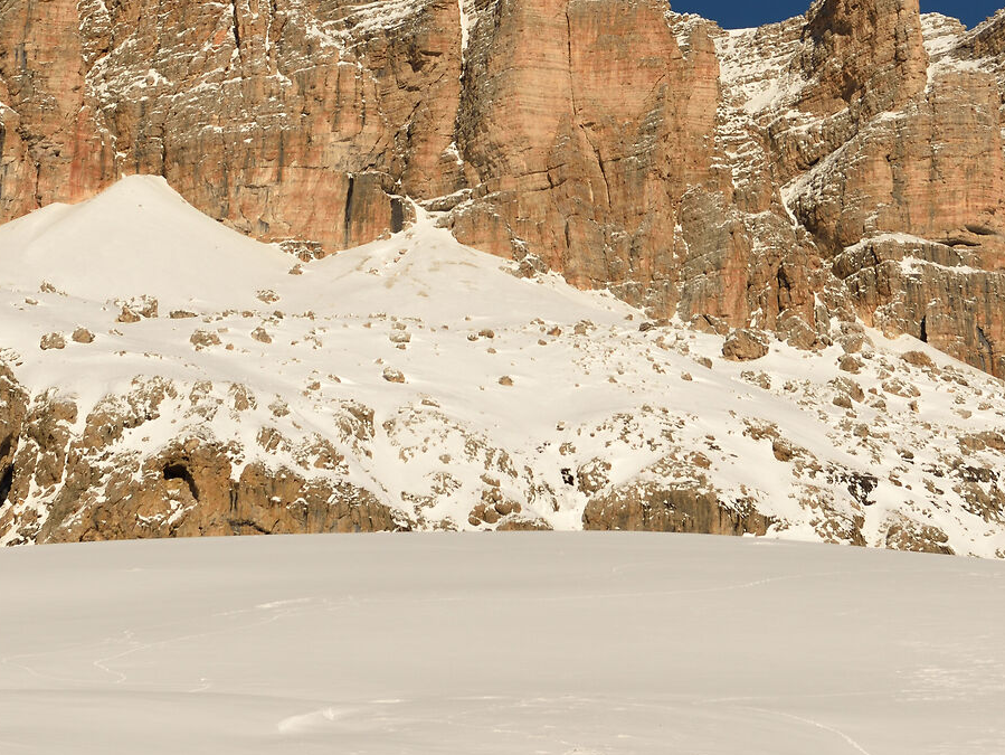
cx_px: 502
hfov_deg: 12.8
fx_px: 4473
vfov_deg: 9.5
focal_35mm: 154
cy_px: -72
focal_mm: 60
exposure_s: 1/400
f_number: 9
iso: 64
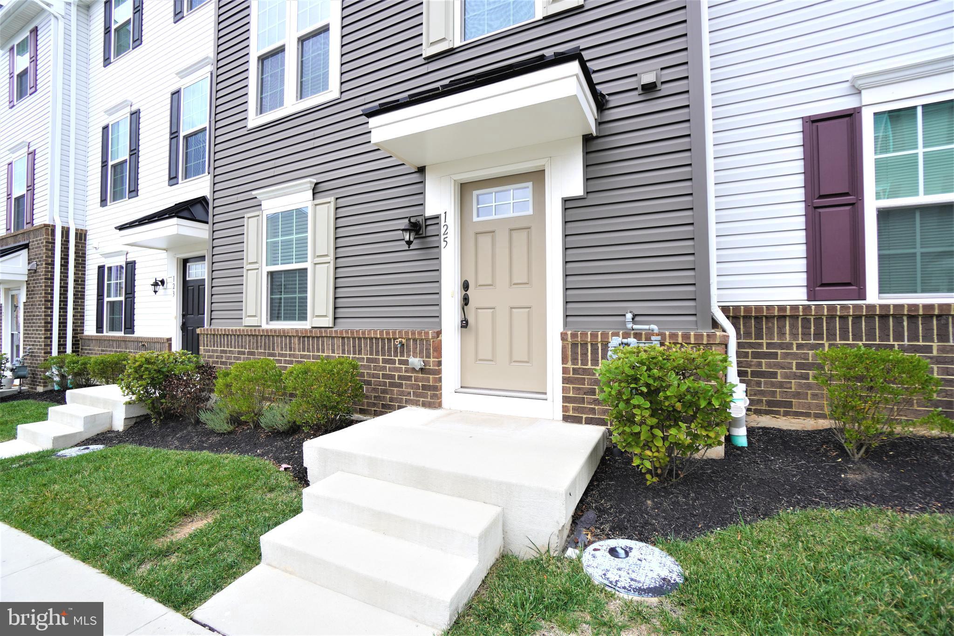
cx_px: 477
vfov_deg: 77.3
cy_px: 318
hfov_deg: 100.4
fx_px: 397
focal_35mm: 15
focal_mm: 10
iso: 100
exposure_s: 1/125
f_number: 5
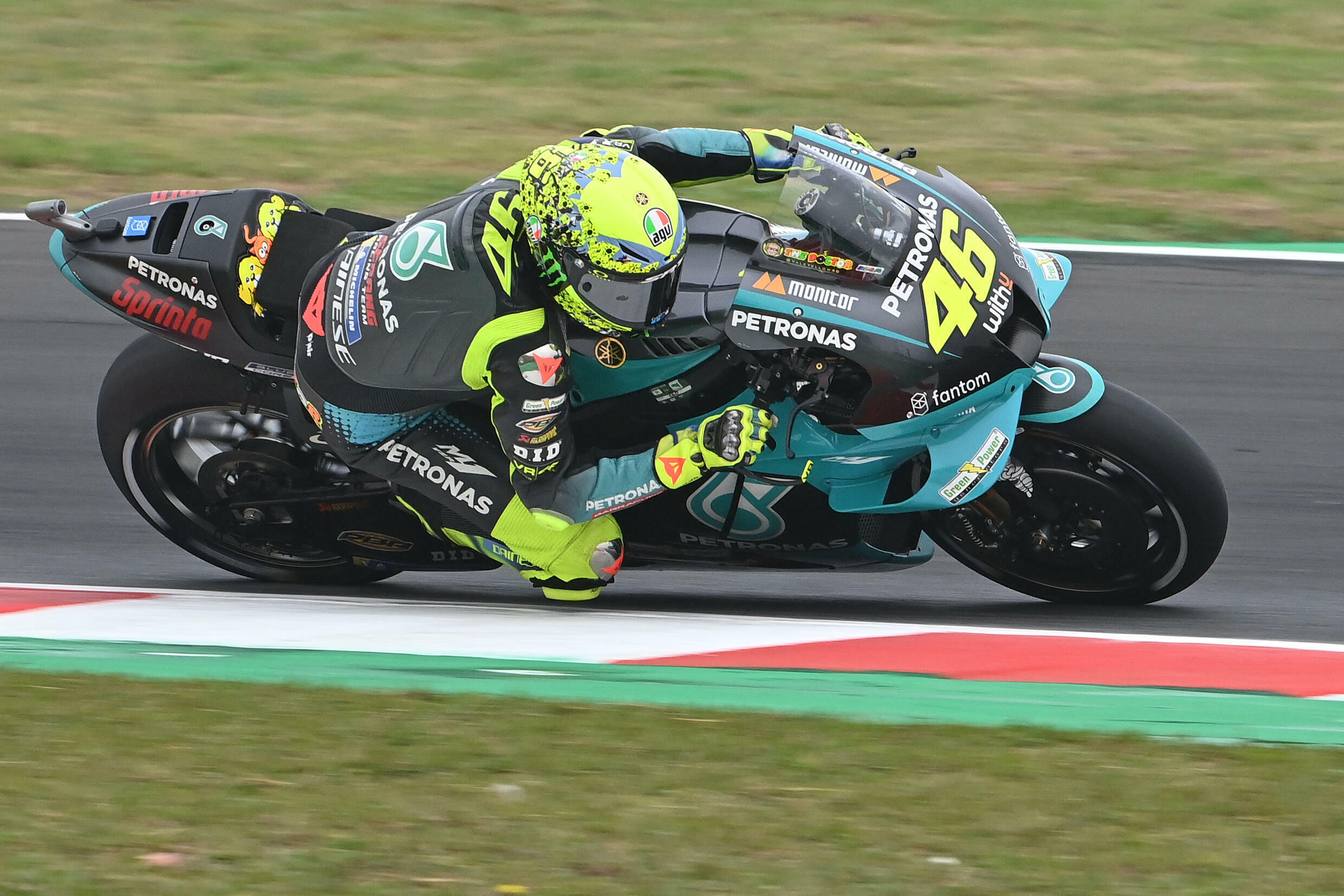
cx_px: 672
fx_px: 13438
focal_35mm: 360
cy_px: 448
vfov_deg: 3.8
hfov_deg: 5.7
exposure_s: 1/500
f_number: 13
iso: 2500
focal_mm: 360
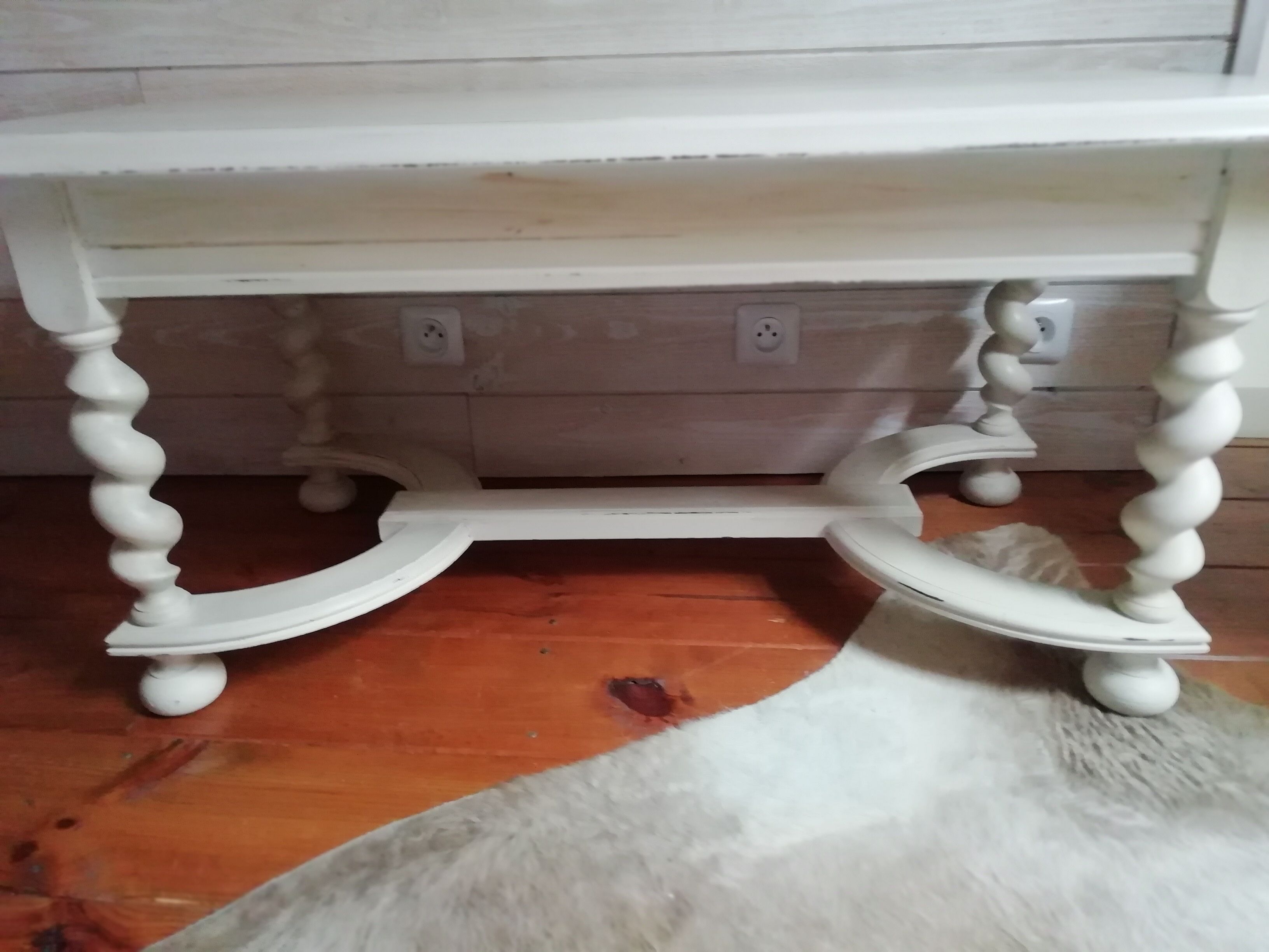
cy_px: 476
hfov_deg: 67.3
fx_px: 953
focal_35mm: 26
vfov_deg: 53.1
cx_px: 634
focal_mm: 3.46
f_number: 4
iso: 400
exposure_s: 1/16.7
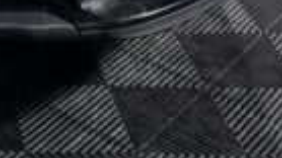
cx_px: -150
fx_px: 874
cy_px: -287
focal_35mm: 117
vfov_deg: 8.8
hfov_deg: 16.6
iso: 500
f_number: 1.78
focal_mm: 6.76
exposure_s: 1/50
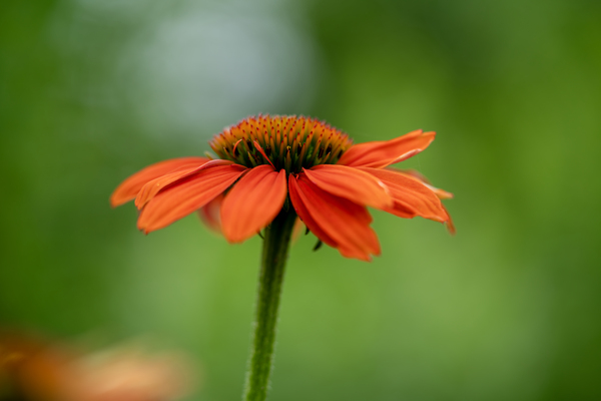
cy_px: 200
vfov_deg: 15.2
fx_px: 1502
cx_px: 300
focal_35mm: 90
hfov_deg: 22.6
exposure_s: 1/400
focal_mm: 90
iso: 100
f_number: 2.8
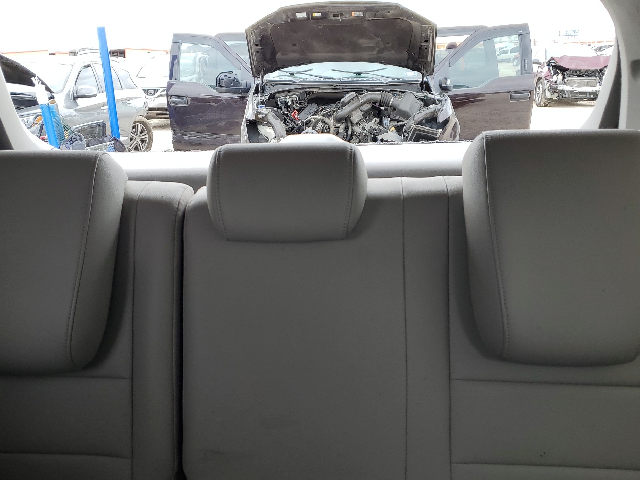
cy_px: 271
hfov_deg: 55.3
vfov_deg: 42.8
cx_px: 307
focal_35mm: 33
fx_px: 610
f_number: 1.5
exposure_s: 1/345
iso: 50
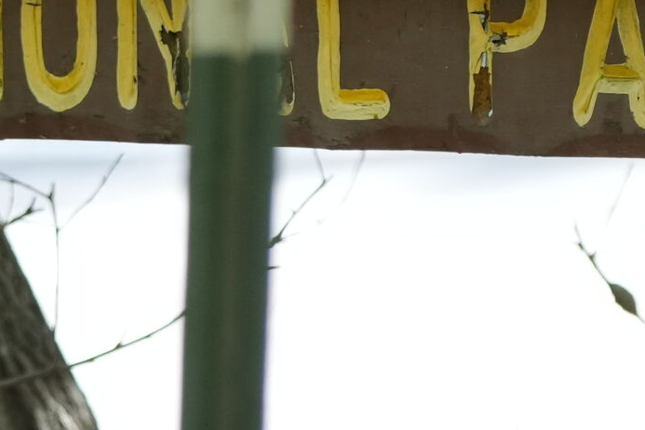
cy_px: -510
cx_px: 472
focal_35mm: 717
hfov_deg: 2.9
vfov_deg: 1.9
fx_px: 12845
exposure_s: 1/200
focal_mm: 115
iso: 1000
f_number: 5.6
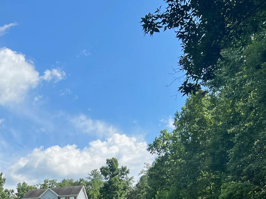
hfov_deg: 29.3
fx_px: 476
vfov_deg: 22.1
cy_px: 231
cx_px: 5
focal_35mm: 62
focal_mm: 5.7
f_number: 1.5
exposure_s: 1/4630
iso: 50
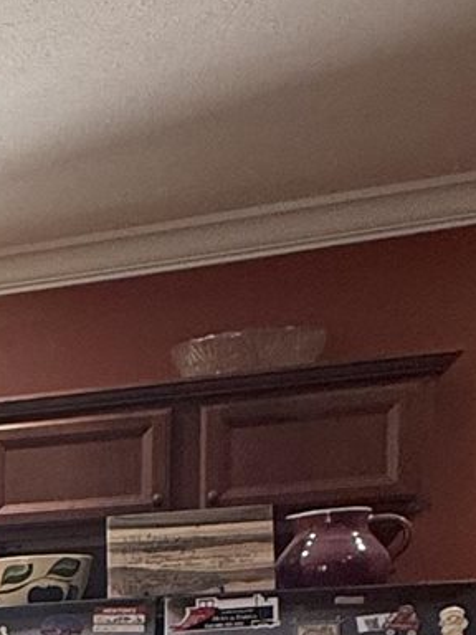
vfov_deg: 21.0
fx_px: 1540
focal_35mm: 84
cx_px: -787
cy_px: 837
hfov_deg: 12.3
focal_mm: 2.22
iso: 200
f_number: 2.2
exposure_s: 1/60
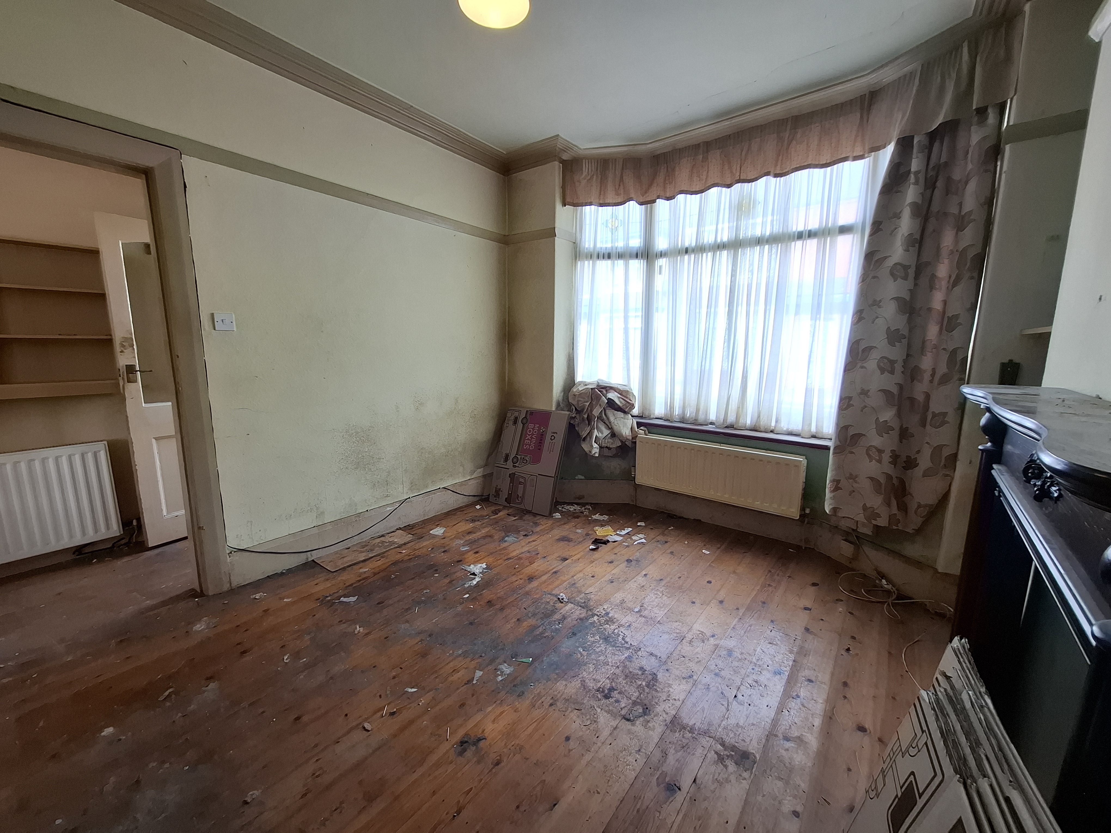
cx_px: 556
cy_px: 416
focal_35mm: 13
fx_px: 417
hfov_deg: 106.2
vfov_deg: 89.9
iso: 40
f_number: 2.2
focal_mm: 1.74
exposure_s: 1/50
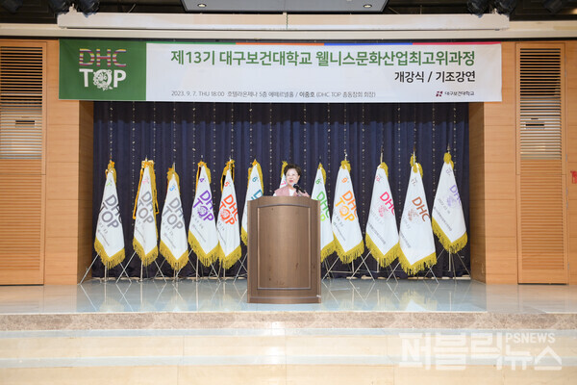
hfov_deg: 44.5
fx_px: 705
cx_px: 288
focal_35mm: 44
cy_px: 192
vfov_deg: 30.5
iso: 1600
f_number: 2.8
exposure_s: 1/200
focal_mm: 44
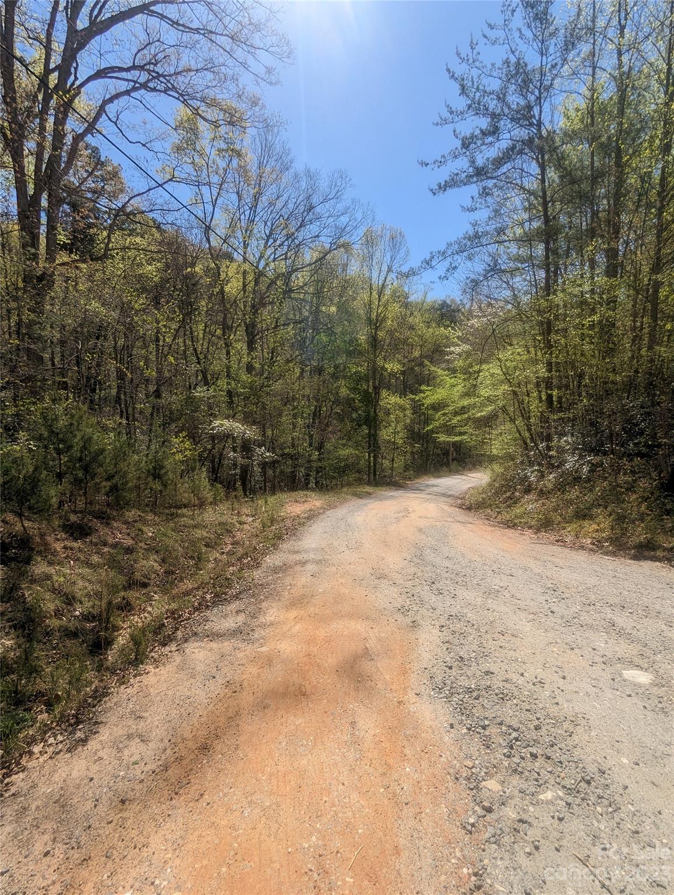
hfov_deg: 78.3
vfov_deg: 94.4
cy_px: 448
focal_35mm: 16
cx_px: 337
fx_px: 414
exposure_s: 1/1715
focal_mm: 2.35
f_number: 2.2
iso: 48
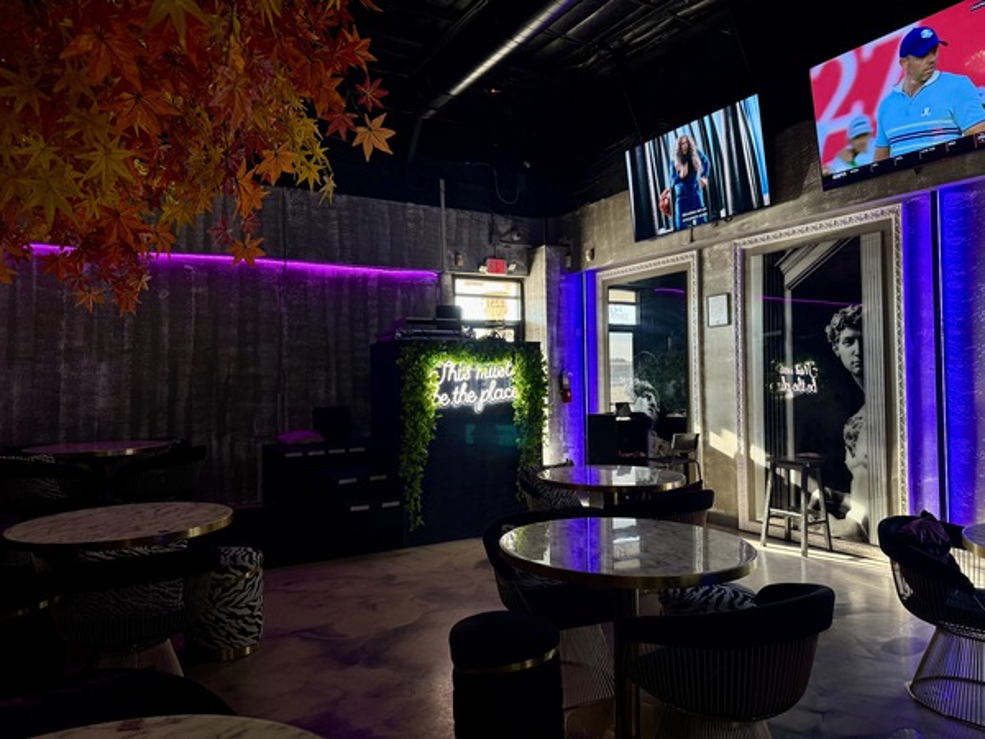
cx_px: 492
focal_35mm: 24
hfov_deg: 71.6
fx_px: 683
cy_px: 370
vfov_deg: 56.8
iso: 125
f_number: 1.78
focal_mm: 6.76
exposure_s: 1/76
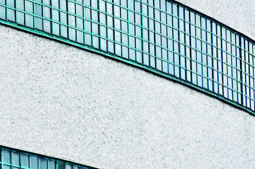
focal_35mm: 899
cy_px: 89
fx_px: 6361
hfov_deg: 2.3
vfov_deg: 1.5
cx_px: 89
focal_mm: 300
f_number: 7.1
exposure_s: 1/400
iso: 200
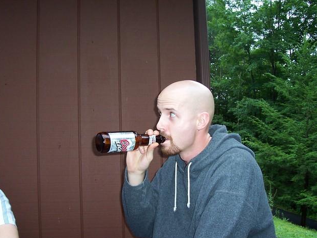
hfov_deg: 49.0
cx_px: 160
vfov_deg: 37.7
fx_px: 348
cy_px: 122
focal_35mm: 38
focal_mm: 5.6
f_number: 2.8
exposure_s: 1/60
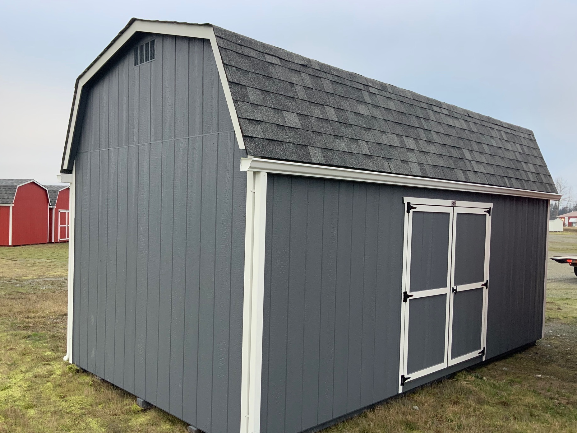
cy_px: 229
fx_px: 533
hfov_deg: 56.7
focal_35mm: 32
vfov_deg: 44.1
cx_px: 262
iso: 40
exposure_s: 1/120
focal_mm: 3
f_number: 1.8
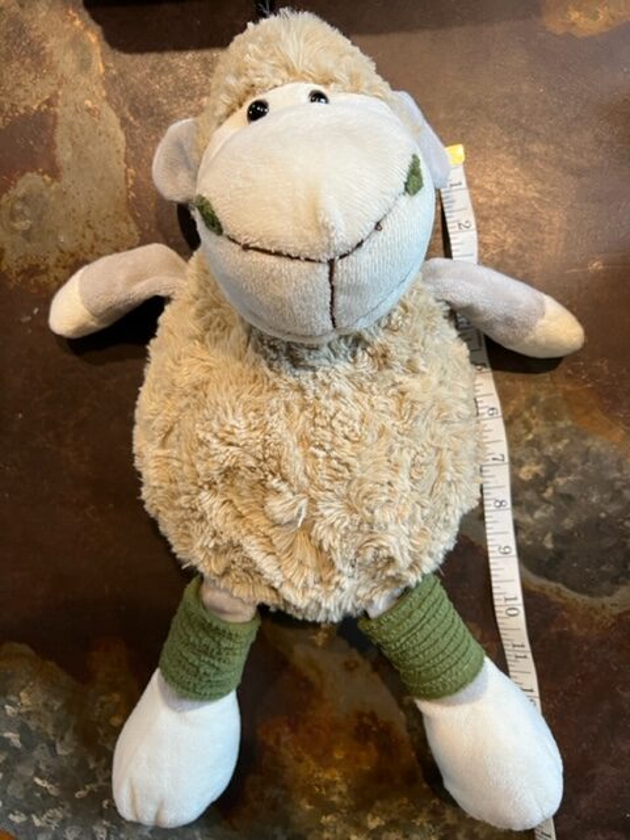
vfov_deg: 67.3
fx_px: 631
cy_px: 420
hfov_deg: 53.1
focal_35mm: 26
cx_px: 315
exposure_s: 1/60
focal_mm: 5.7
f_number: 1.5
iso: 160
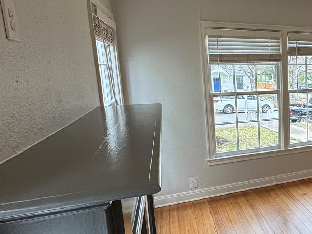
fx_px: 297
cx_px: 313
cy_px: 121
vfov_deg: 42.9
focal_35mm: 33
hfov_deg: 46.2
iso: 80
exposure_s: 1/120
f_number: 2.2
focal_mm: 2.22
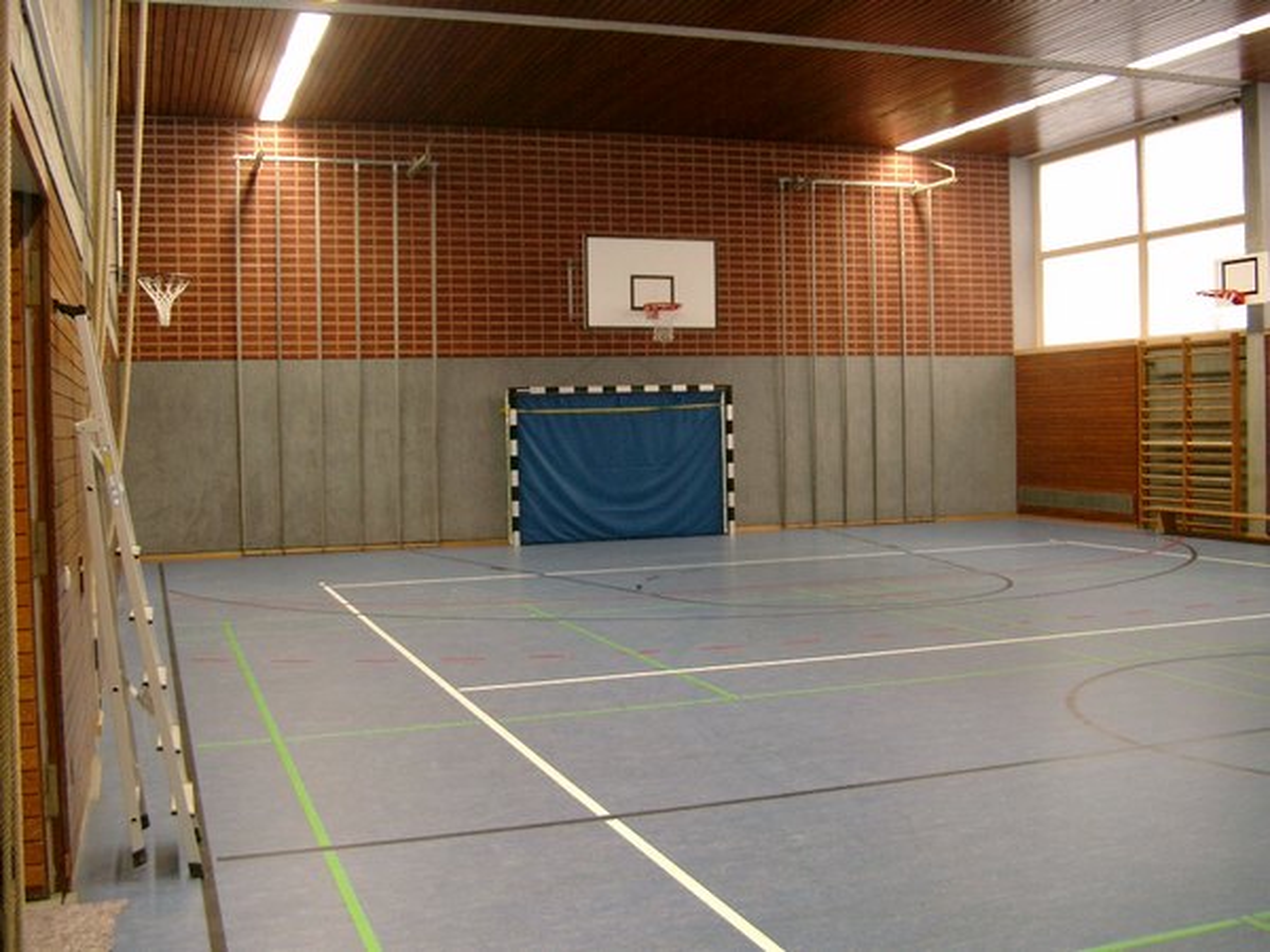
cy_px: 476
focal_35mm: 37
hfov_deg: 50.1
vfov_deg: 38.7
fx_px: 1357
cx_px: 635
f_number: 2.6
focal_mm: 7.6
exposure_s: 1/40
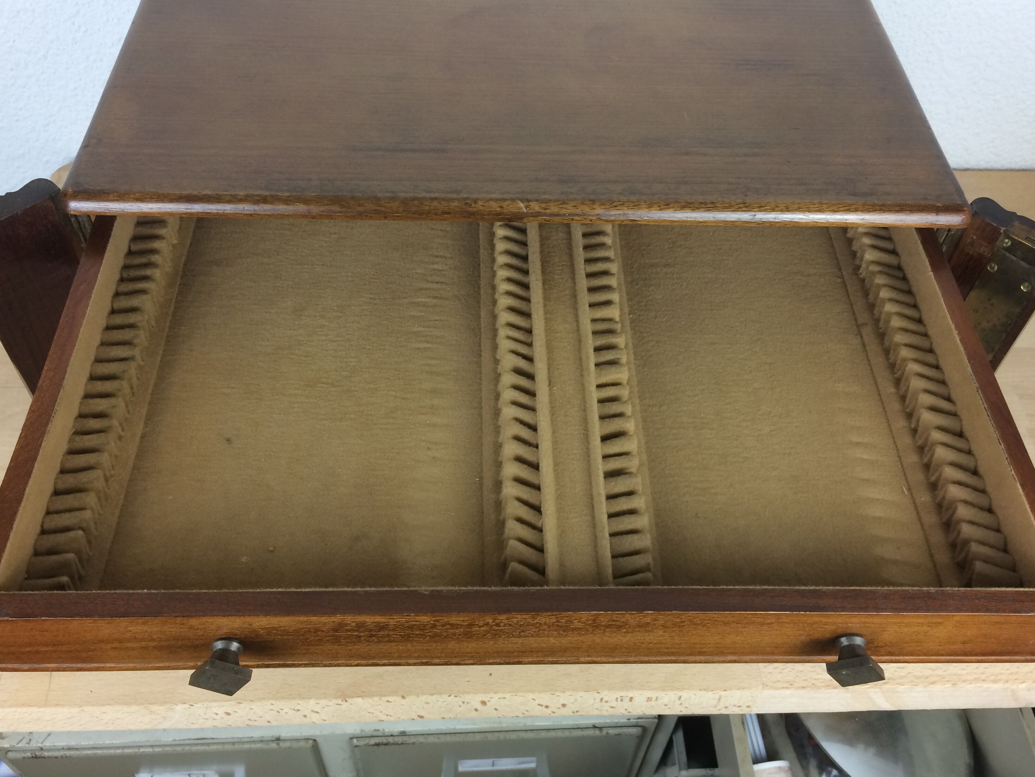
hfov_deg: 56.8
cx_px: 530
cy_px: 354
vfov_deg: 44.1
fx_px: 957
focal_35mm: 32
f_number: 2.2
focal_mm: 4.15
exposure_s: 1/33
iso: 40
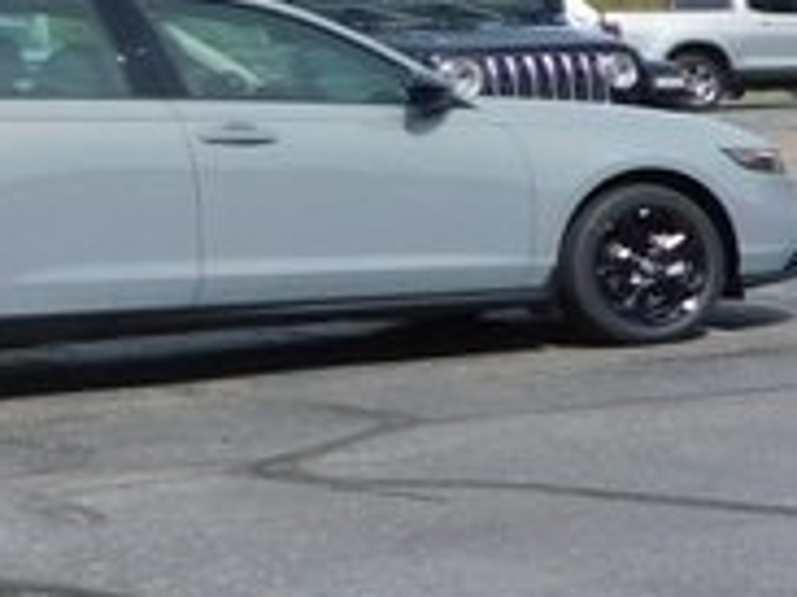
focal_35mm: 129
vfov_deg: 11.4
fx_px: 2968
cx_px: 2138
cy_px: 553
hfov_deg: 11.5
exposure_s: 1/500
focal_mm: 4
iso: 125
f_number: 6
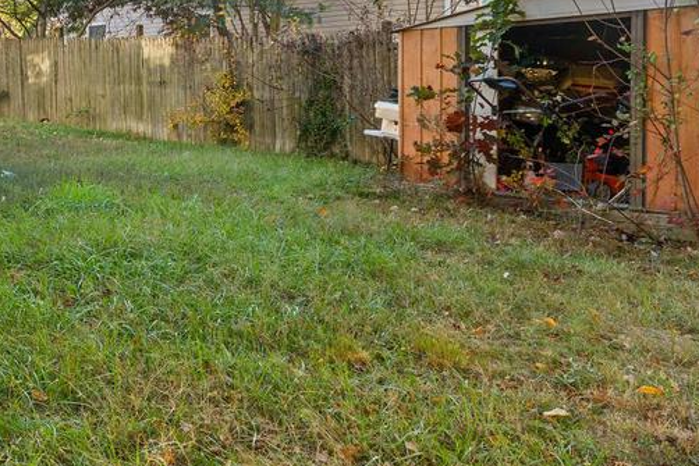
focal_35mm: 43
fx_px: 835
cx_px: -97
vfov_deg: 30.6
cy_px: 107
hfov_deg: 37.0
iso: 500
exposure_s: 1/50
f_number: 8
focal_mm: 15
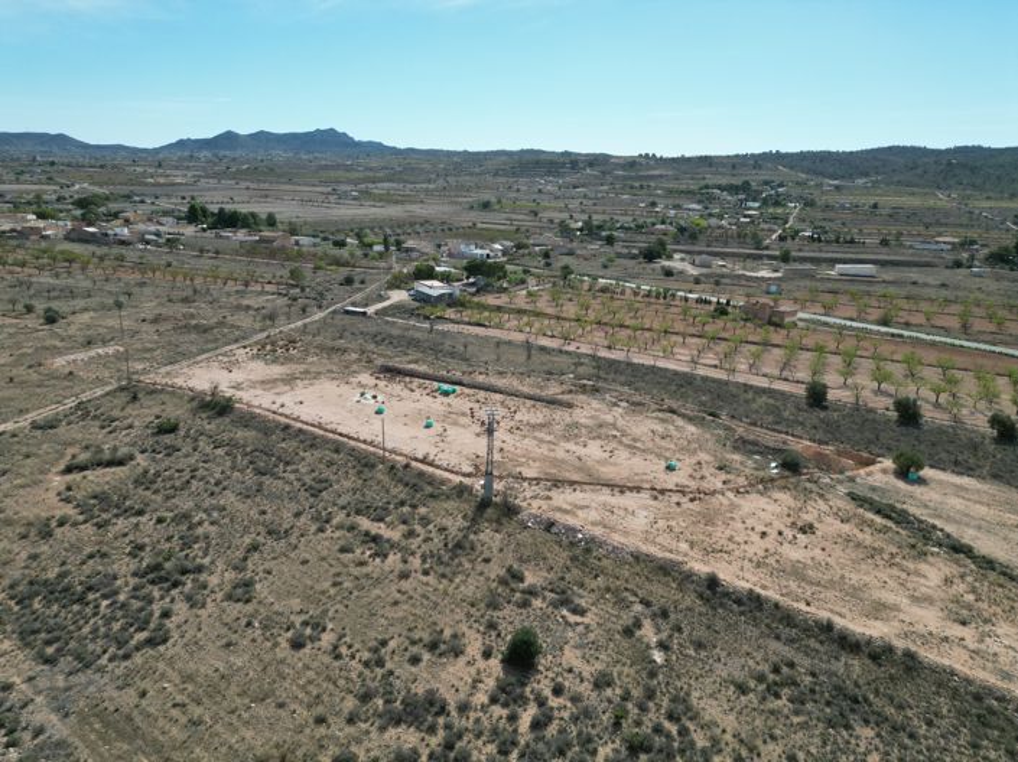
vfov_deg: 56.8
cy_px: 381
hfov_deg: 71.6
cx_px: 509
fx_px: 705
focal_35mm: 24
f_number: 1.7
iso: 200
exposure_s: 1/4000
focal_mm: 6.72
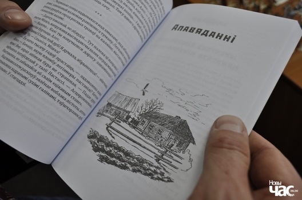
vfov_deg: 47.8
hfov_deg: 67.5
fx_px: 226
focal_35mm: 27
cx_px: 151
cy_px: 100
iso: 400
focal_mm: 18
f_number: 5.6
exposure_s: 1/125
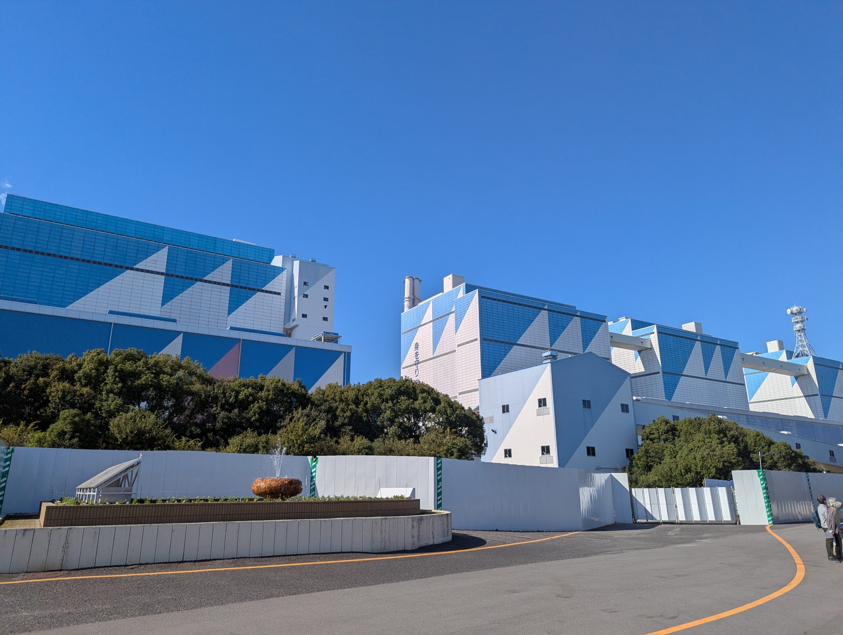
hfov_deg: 71.5
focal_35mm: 24
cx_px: 422
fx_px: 585
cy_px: 318
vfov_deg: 56.9
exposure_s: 1/3425
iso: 43
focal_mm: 6.81
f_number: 1.85
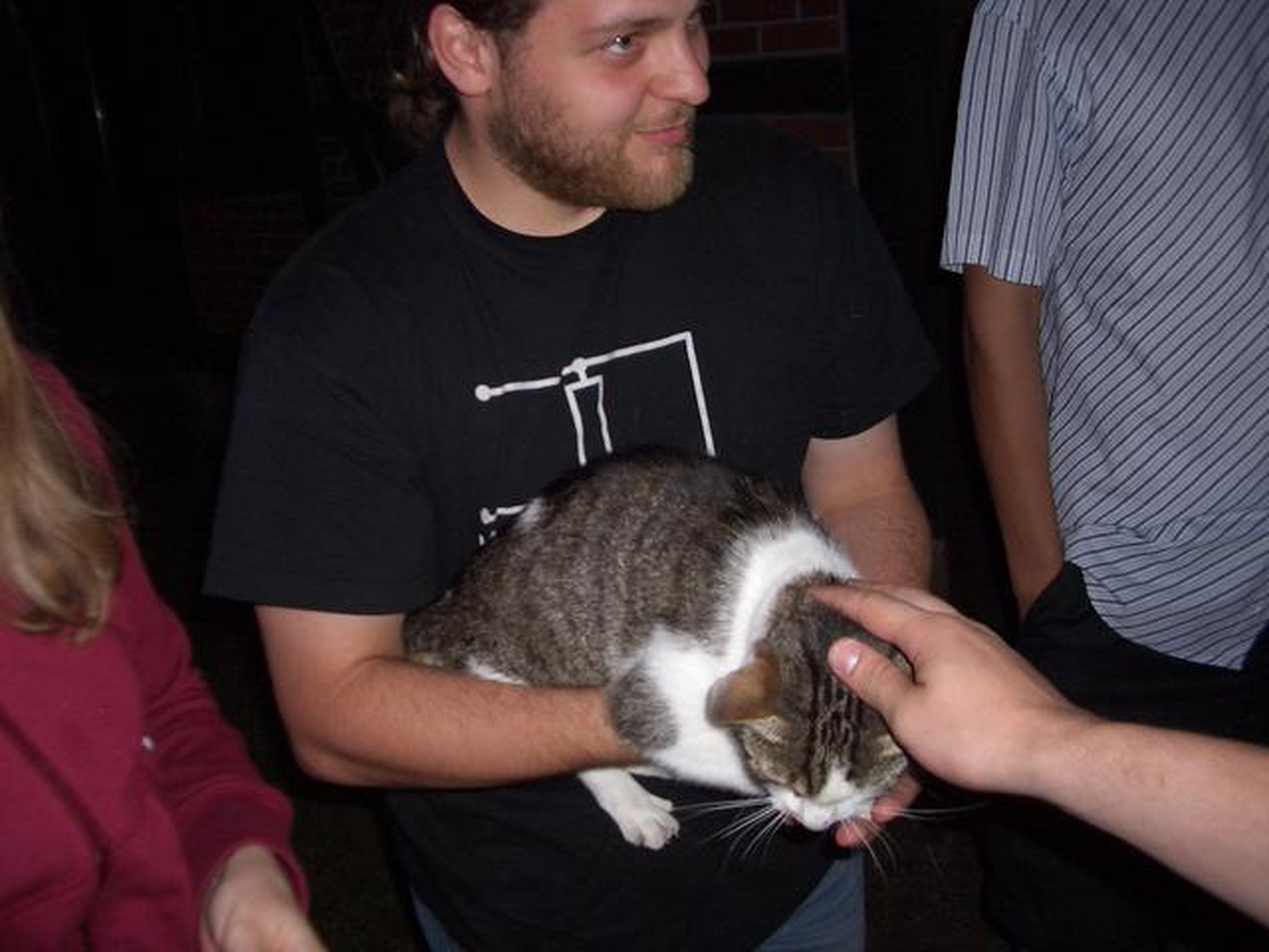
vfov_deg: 40.7
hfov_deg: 52.6
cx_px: 634
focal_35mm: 35
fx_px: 1283
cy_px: 476
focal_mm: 5.8
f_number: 2.6
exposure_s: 1/40
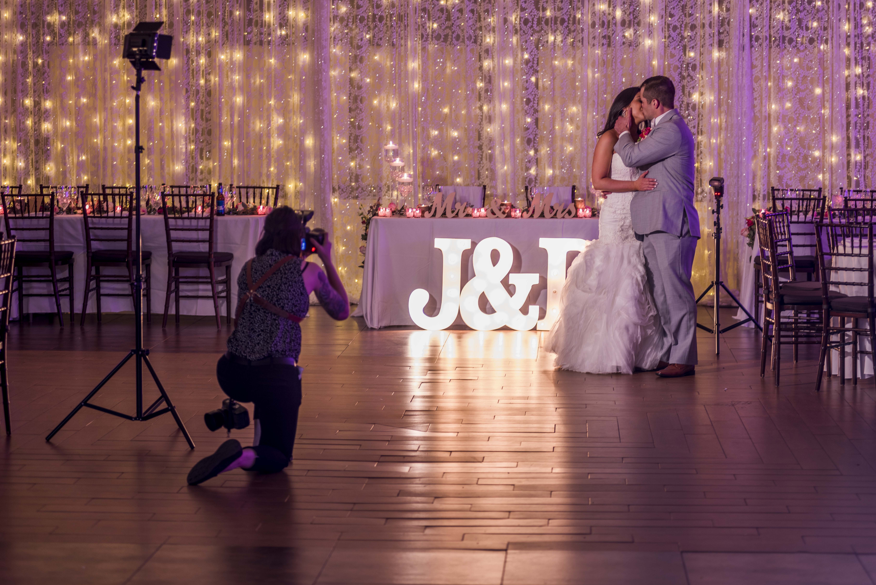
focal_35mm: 93
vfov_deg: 14.7
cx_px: 440
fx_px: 2264
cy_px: 294
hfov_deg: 21.9
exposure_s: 1/5
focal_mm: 92
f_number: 3.2
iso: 100
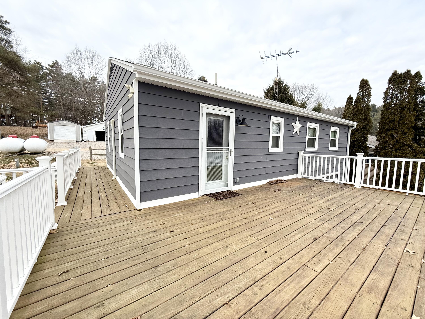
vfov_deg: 85.7
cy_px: 160
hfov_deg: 102.1
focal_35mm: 14
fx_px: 172
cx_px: 212
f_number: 2.2
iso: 64
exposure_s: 1/888
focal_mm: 2.22
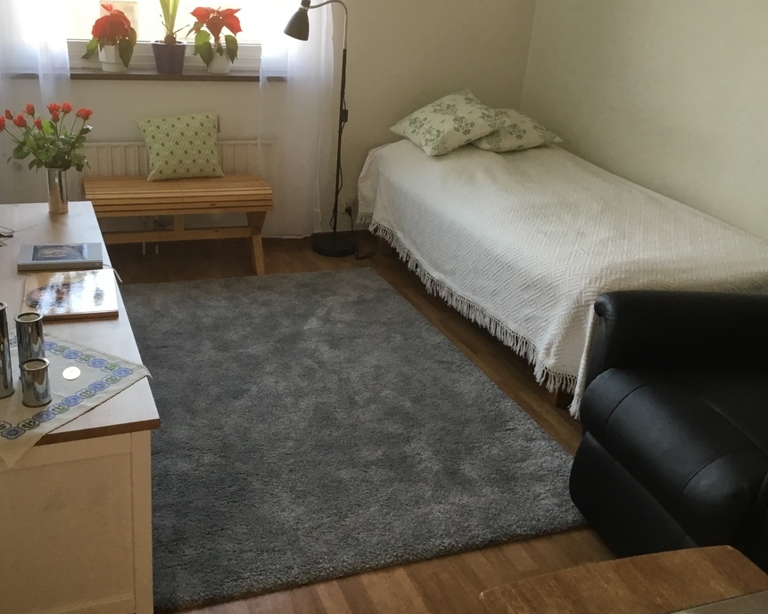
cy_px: 280
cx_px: 326
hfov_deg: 50.1
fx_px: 818
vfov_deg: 41.1
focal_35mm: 36
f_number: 2.4
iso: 50
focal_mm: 3.3
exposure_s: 1/33
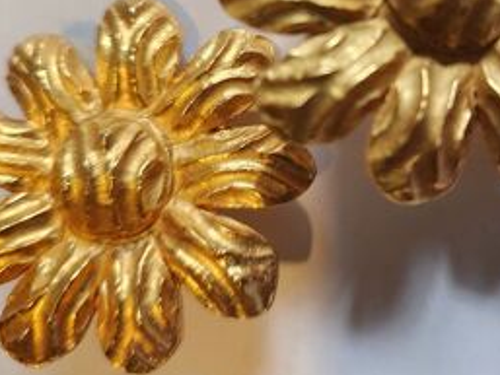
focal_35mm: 43
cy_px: 54
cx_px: 323
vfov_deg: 32.3
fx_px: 621
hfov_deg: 43.4
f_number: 1.8
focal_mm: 5.4
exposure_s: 1/180
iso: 200
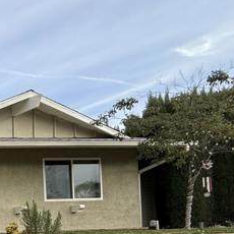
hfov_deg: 18.4
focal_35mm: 55
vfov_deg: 28.8
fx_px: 421
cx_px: -246
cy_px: 242
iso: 50
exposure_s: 1/468
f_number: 2.2
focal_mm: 2.22
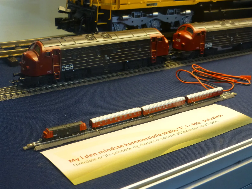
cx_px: 126
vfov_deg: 27.0
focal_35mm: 54
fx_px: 393
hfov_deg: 35.5
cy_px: 94
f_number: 4.6
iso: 400
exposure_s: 1/30
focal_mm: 9.7
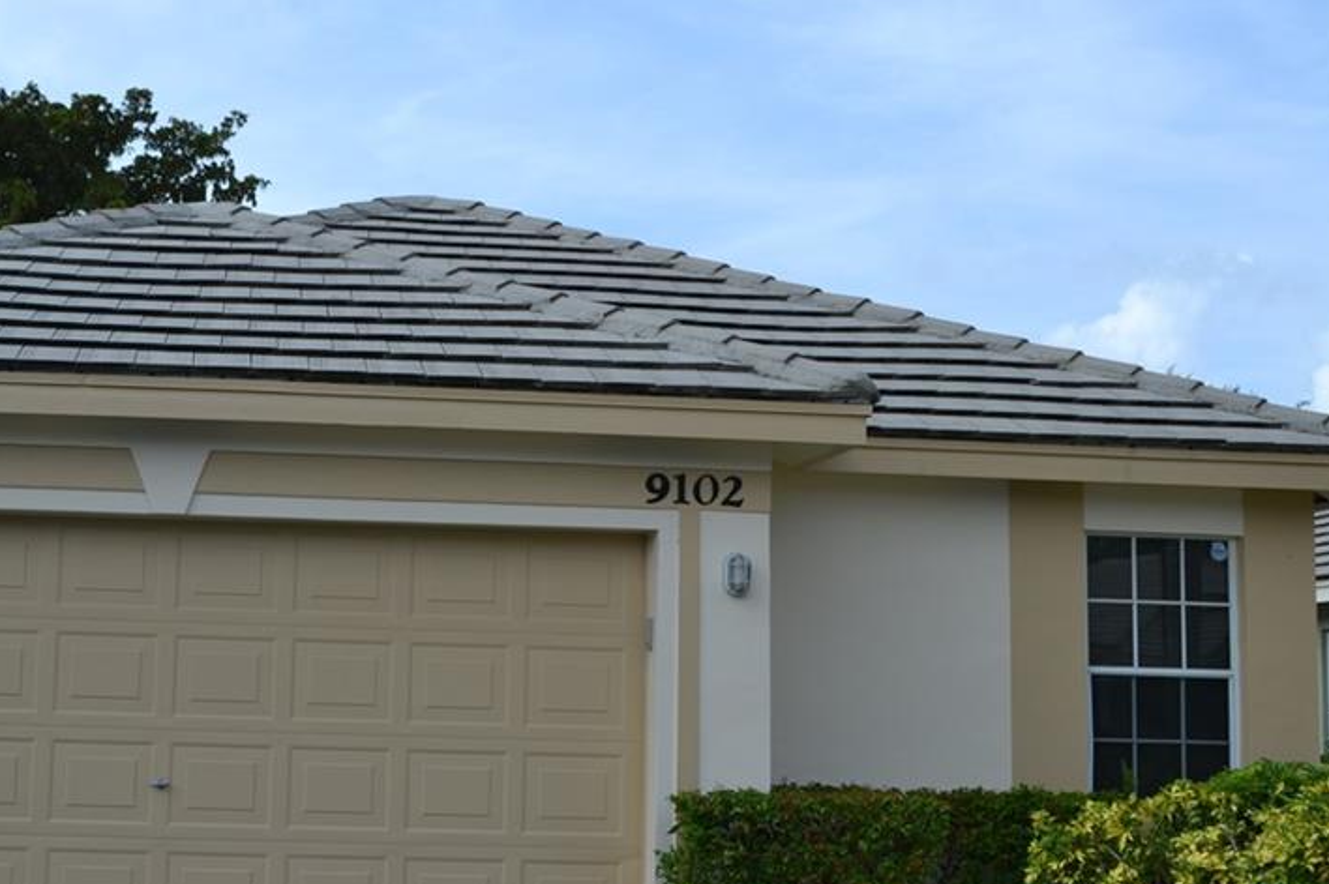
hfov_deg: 37.5
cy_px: 442
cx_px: 382
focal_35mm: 52
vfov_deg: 26.0
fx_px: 1919
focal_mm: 24
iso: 100
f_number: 8
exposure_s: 1/250
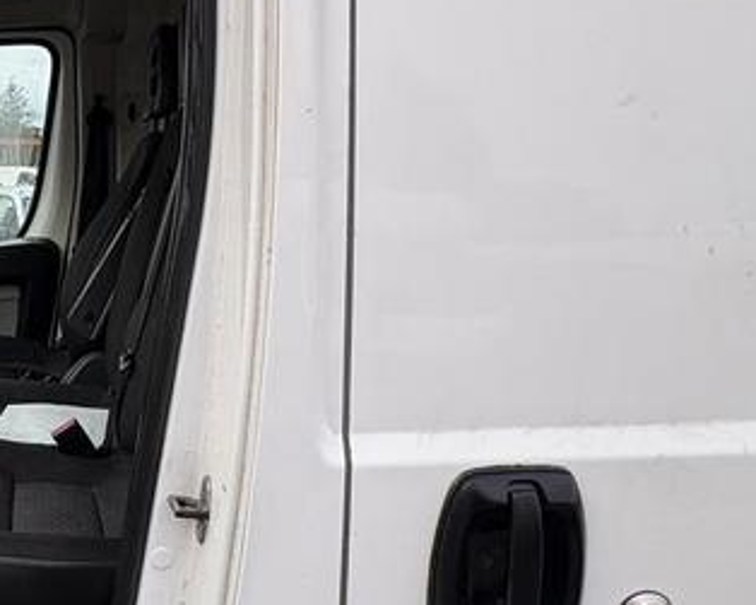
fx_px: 872
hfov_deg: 41.8
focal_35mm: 39
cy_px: 357
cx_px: 31
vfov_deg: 38.1
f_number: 2.2
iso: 40
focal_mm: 2.22
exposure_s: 1/291
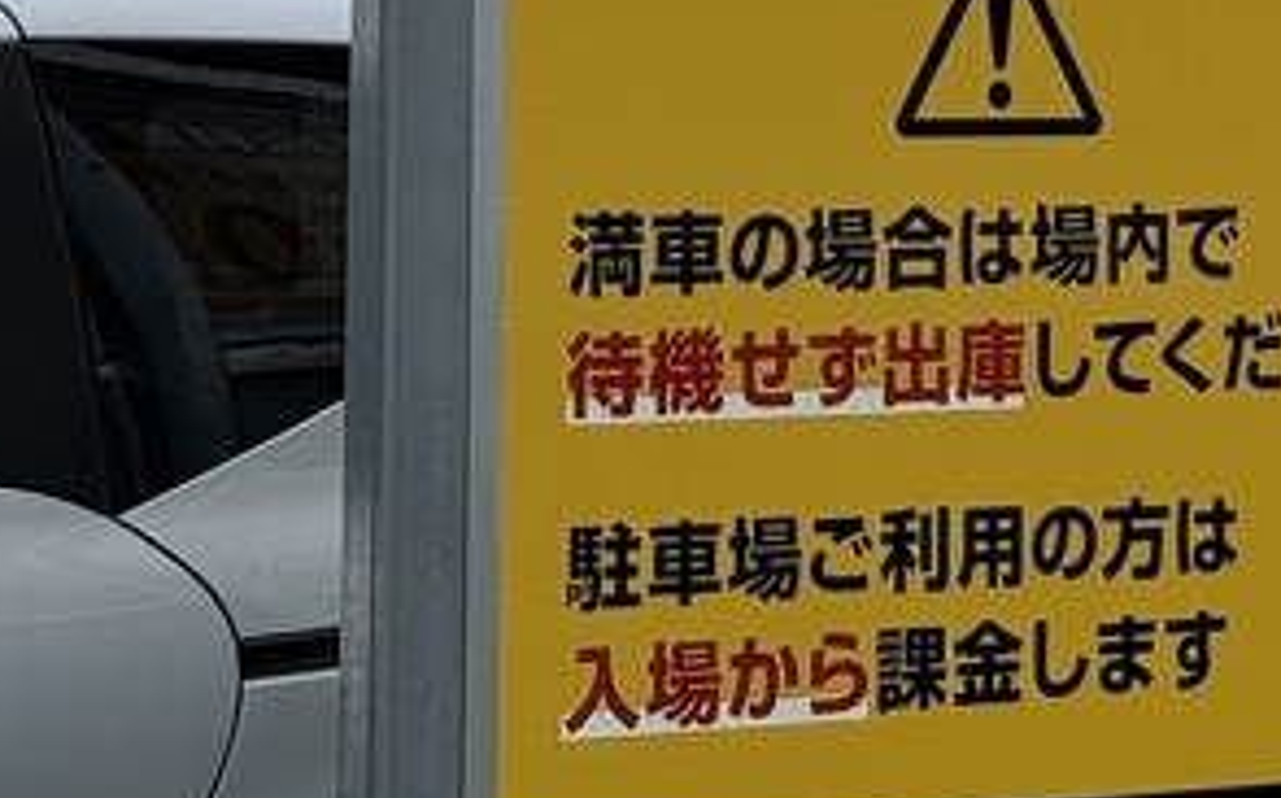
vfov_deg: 6.2
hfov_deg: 10.0
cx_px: 1499
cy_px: -602
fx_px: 7253
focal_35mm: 208
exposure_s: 1/1172
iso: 64
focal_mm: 6.76
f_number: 1.78
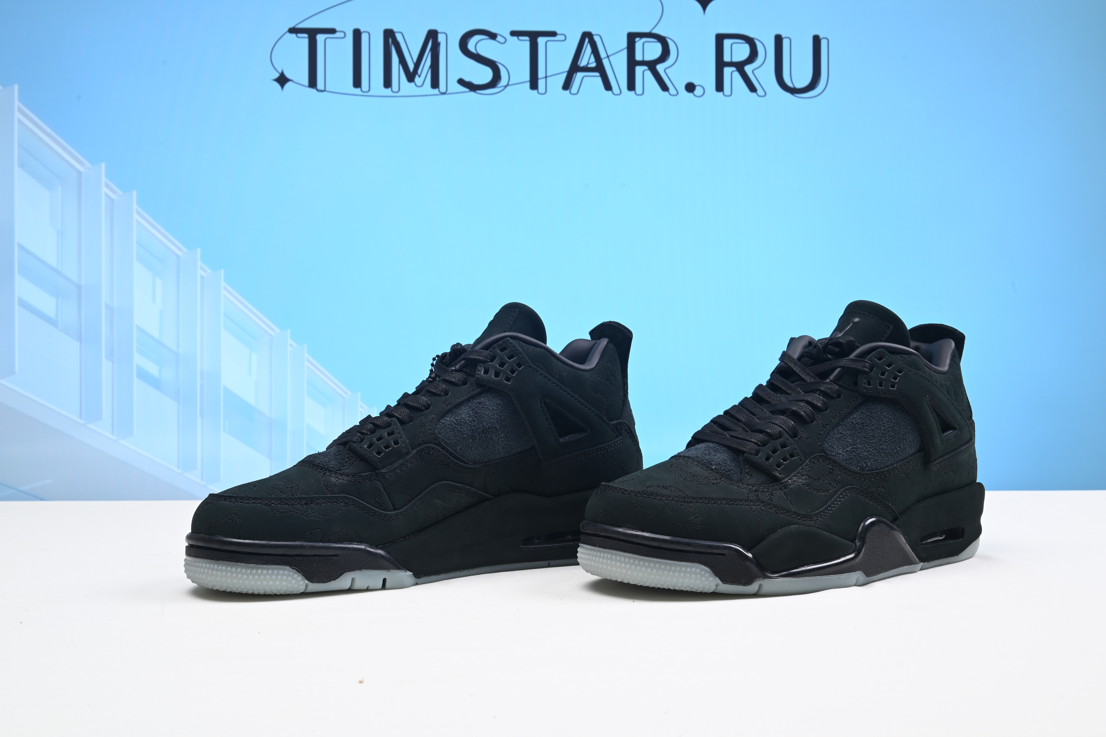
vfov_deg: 35.1
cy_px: 362
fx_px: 1167
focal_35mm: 38
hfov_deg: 50.7
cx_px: 544
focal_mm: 37
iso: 100
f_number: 16
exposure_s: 1/2
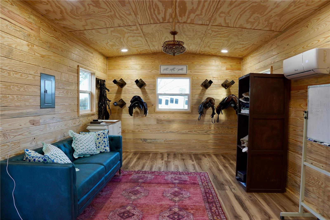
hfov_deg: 73.8
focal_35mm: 24
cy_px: 110
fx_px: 220
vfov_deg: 53.1
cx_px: 165
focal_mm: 16
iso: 100
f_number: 2
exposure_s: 1/50
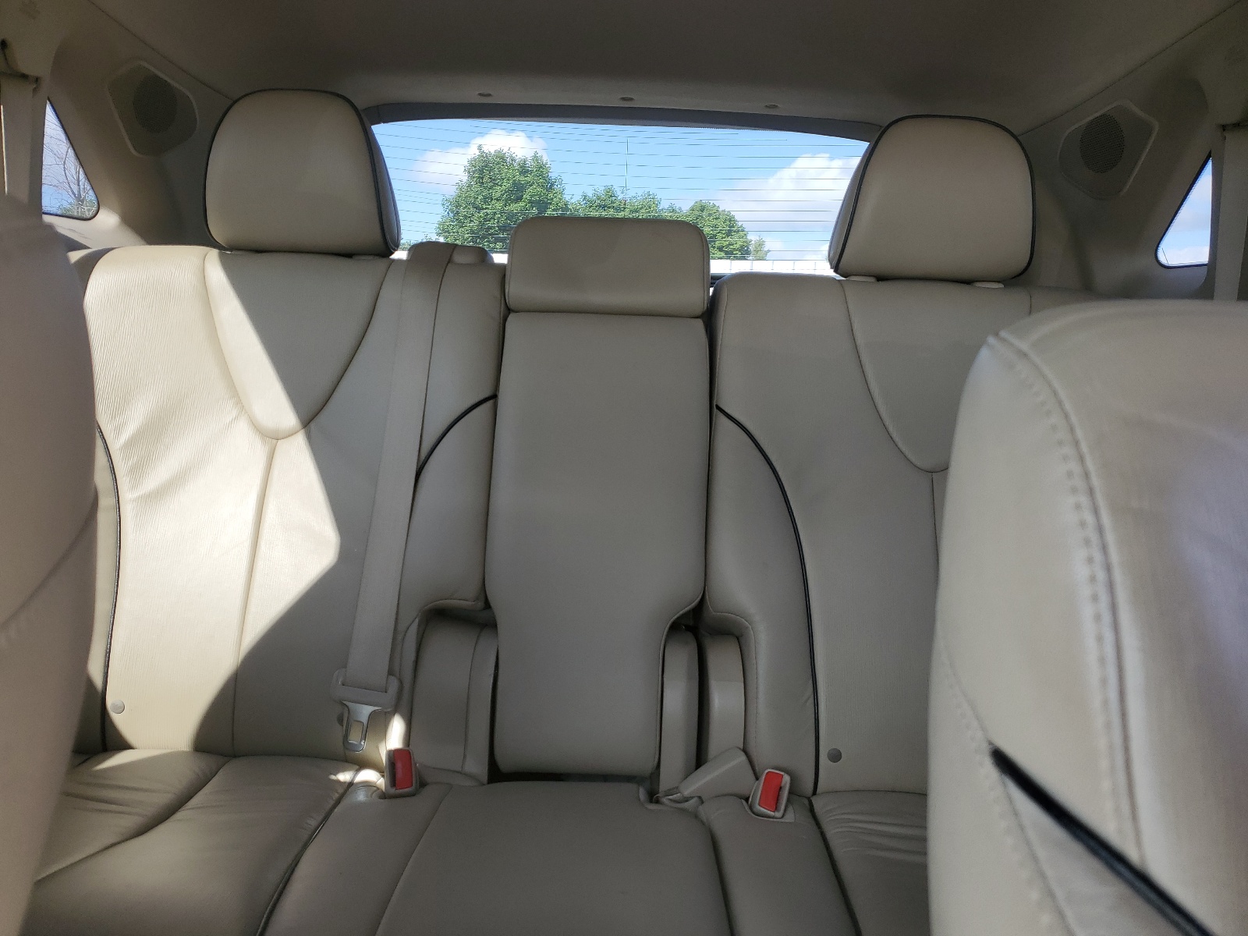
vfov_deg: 53.1
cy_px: 468
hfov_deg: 67.3
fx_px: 937
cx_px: 624
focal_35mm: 26
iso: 50
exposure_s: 1/323
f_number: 1.5
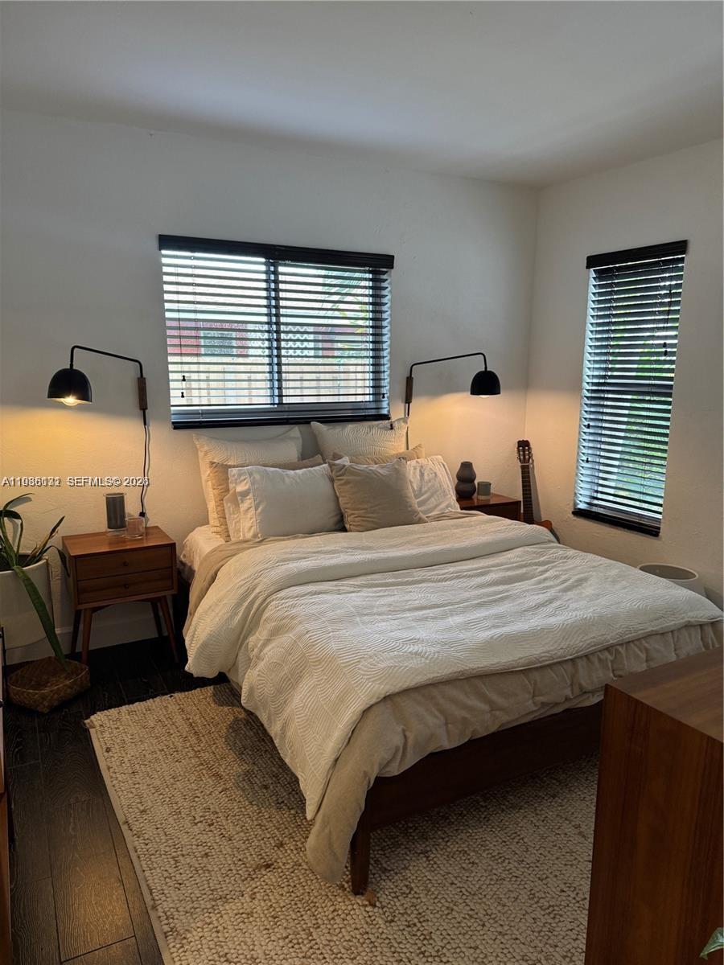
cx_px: 362
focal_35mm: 24
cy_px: 482
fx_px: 669
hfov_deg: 56.8
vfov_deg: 71.6
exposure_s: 1/60
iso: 160
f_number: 1.78
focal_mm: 6.76
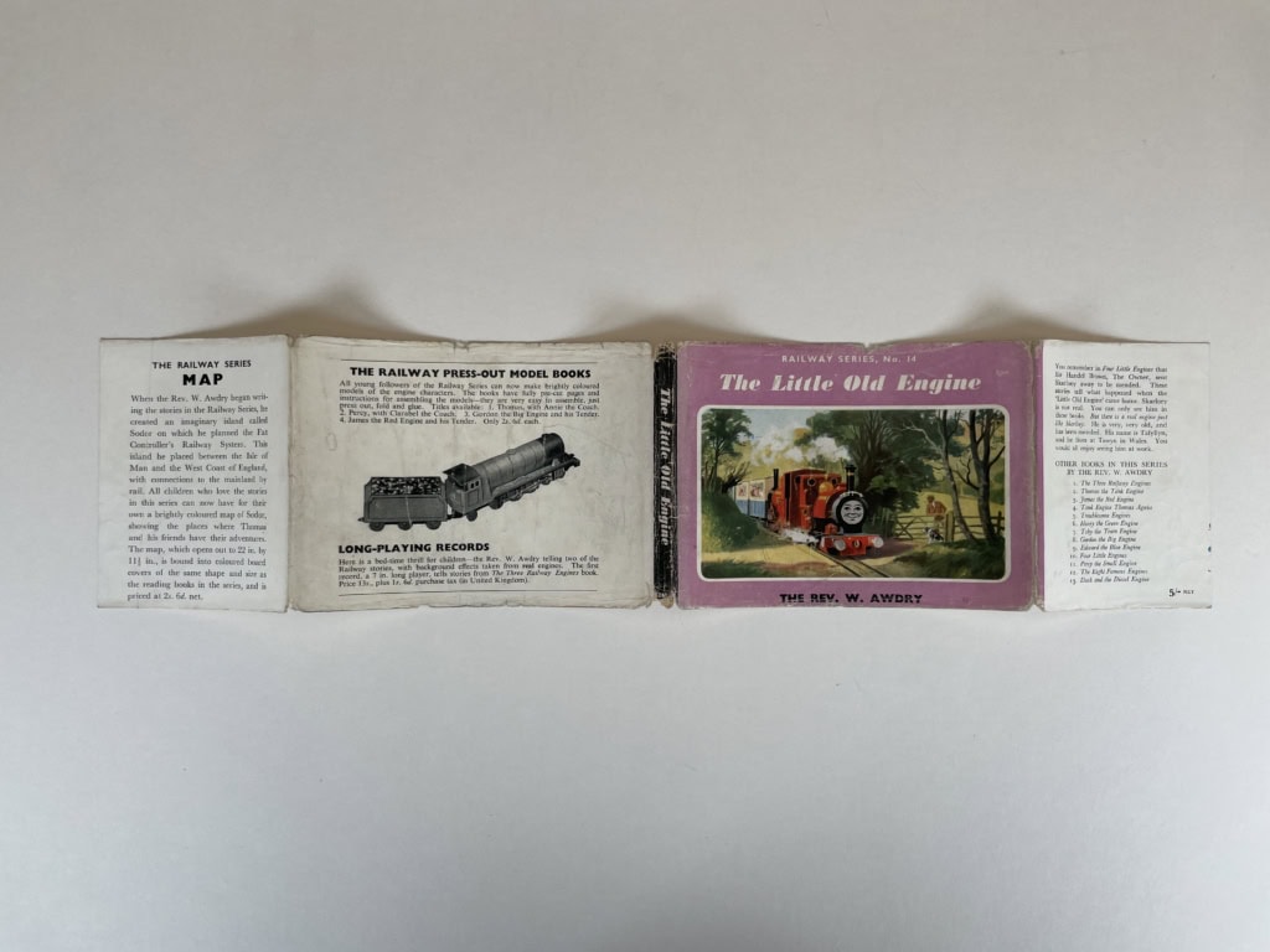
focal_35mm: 26
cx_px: 635
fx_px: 954
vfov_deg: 53.1
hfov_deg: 67.3
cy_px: 476
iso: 32
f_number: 1.6
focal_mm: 4.2
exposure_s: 1/231
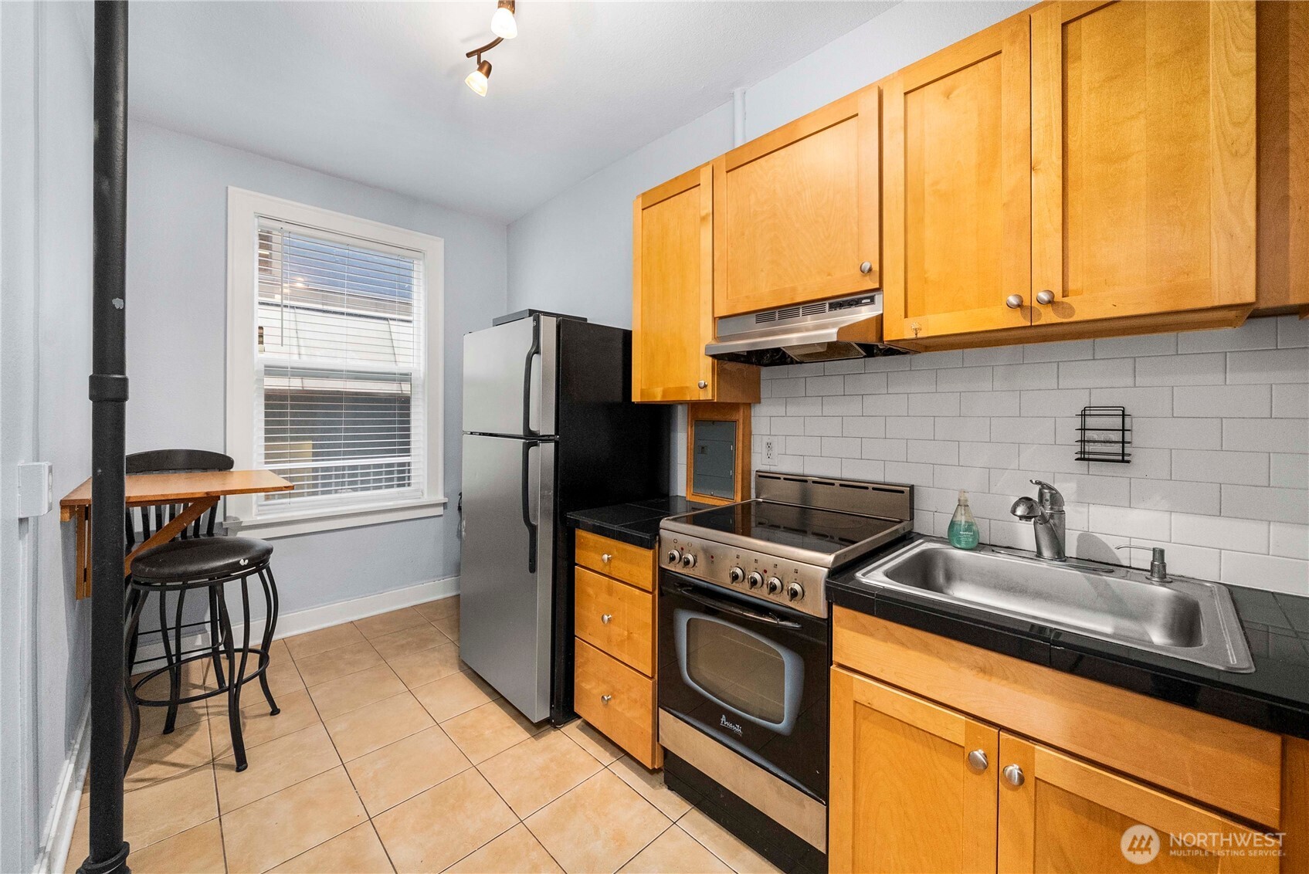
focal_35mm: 13
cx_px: 654
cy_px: 437
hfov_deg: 108.3
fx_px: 473
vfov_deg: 85.5
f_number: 7.1
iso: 640
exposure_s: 1/60
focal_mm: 13
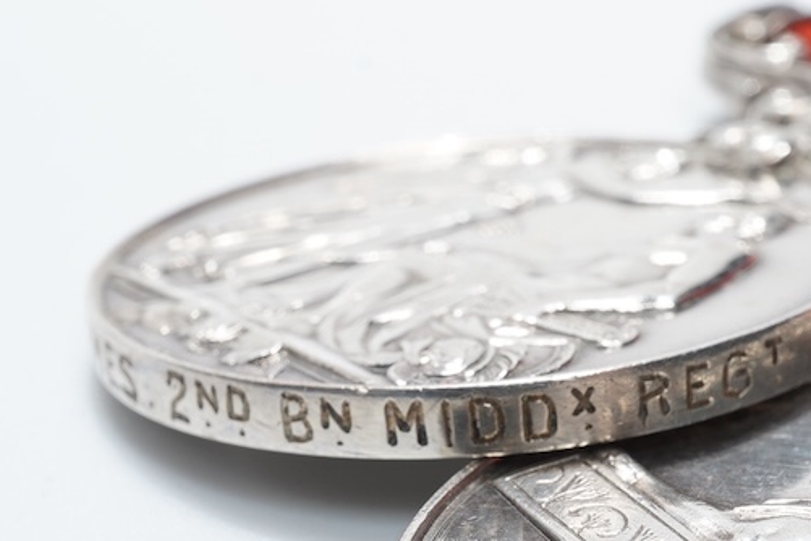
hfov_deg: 20.2
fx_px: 2275
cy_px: 397
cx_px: 436
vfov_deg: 13.5
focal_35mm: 101
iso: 100
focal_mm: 30
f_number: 22
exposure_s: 1/100
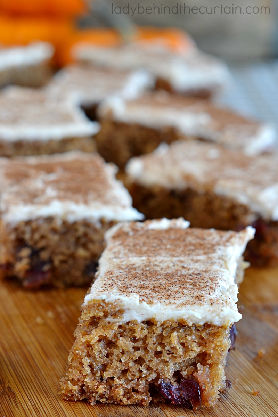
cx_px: 139
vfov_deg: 27.0
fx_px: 869
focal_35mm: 75
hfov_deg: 18.2
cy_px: 208
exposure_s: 1/6
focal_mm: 50
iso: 100
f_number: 5.6
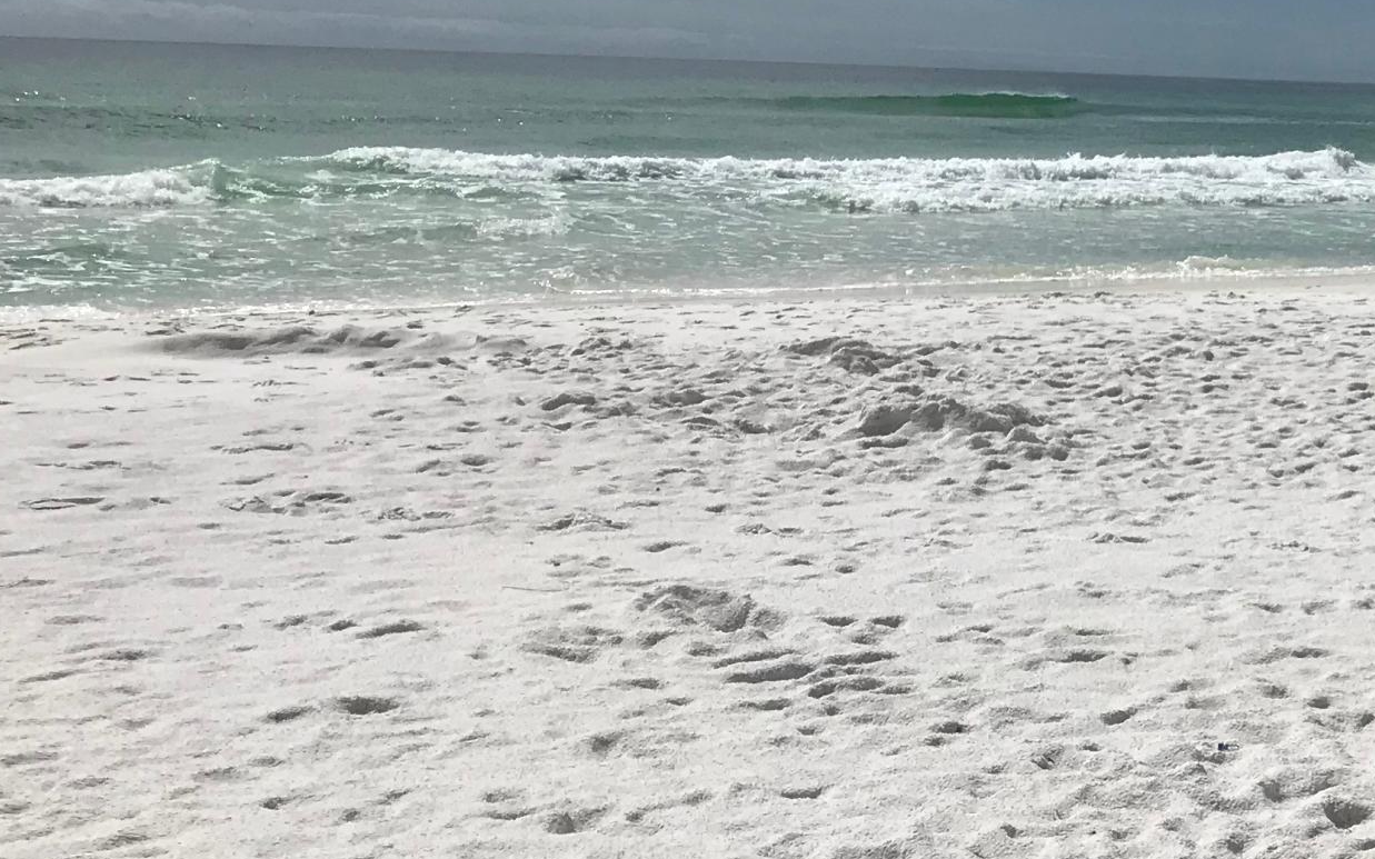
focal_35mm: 72
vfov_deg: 18.0
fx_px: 2698
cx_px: 1570
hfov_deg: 26.1
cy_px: 222
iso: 25
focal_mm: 3.99
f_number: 1.8
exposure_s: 1/16129
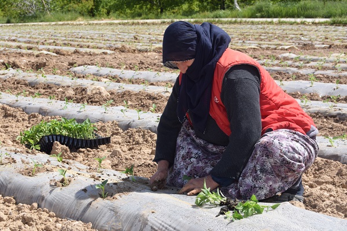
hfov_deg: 24.6
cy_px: 116
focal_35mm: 82
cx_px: 174
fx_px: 795
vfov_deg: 16.6
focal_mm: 55
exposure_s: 1/125
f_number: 5.6
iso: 100
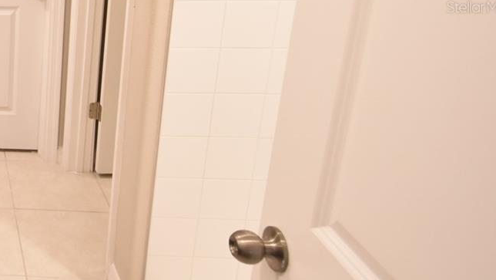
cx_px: -101
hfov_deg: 38.2
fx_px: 513
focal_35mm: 39
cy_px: 7
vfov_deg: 28.8
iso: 800
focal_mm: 10
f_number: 3.5
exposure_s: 1/30
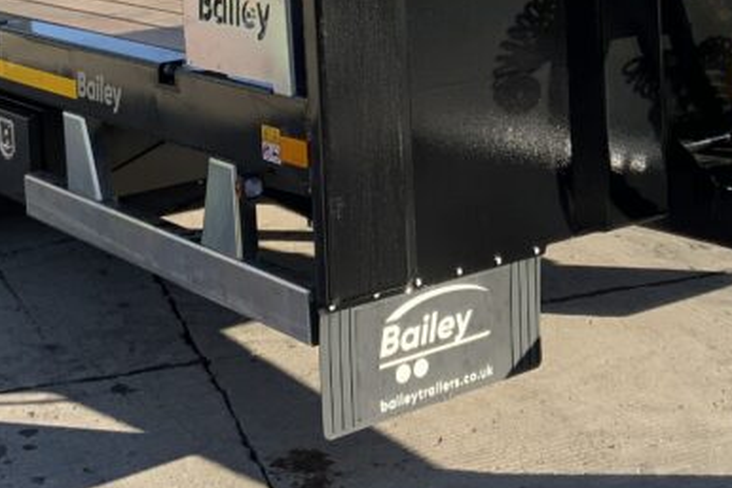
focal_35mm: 80
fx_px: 1626
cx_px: 539
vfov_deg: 16.4
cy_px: -84
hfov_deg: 25.1
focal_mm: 3
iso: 16
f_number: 1.8
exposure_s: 1/1221
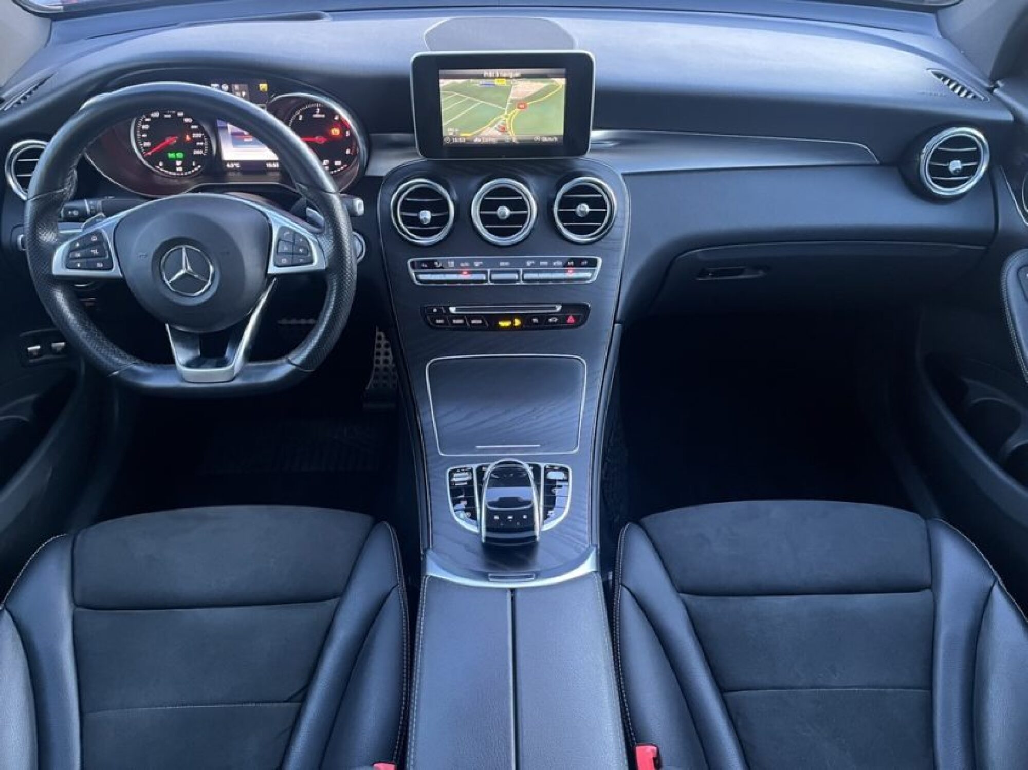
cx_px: 514
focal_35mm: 26
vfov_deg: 53.0
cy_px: 385
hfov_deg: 67.3
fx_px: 772
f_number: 1.6
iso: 500
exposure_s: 1/32
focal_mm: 5.1
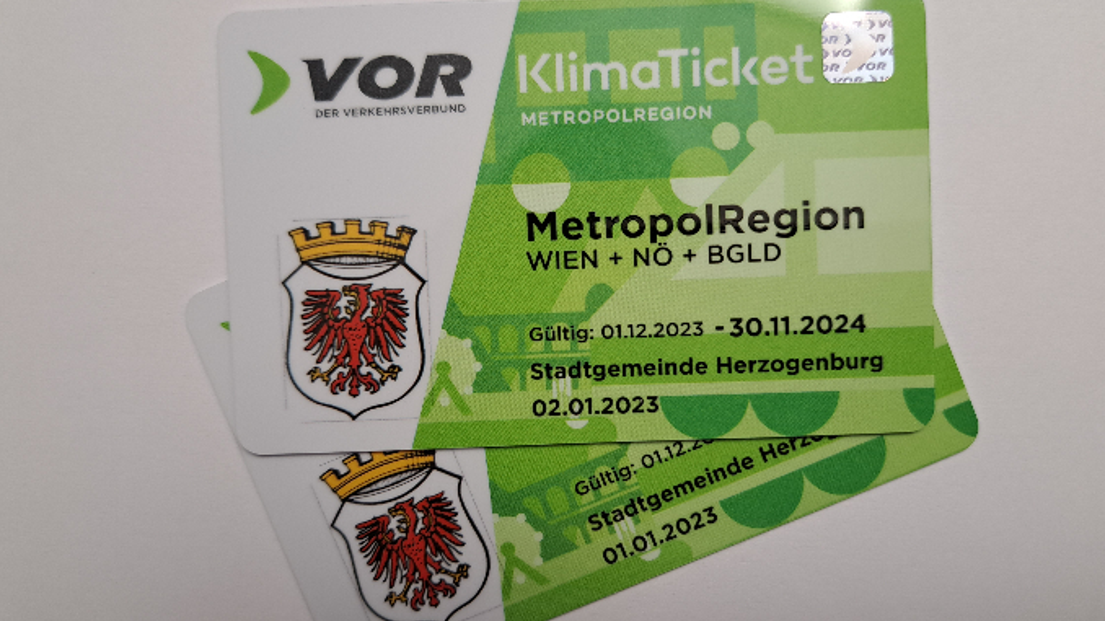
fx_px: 791
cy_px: 330
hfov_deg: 69.9
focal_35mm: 27
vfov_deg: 42.8
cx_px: 562
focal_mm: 5.23
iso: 50
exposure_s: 1/50
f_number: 1.8
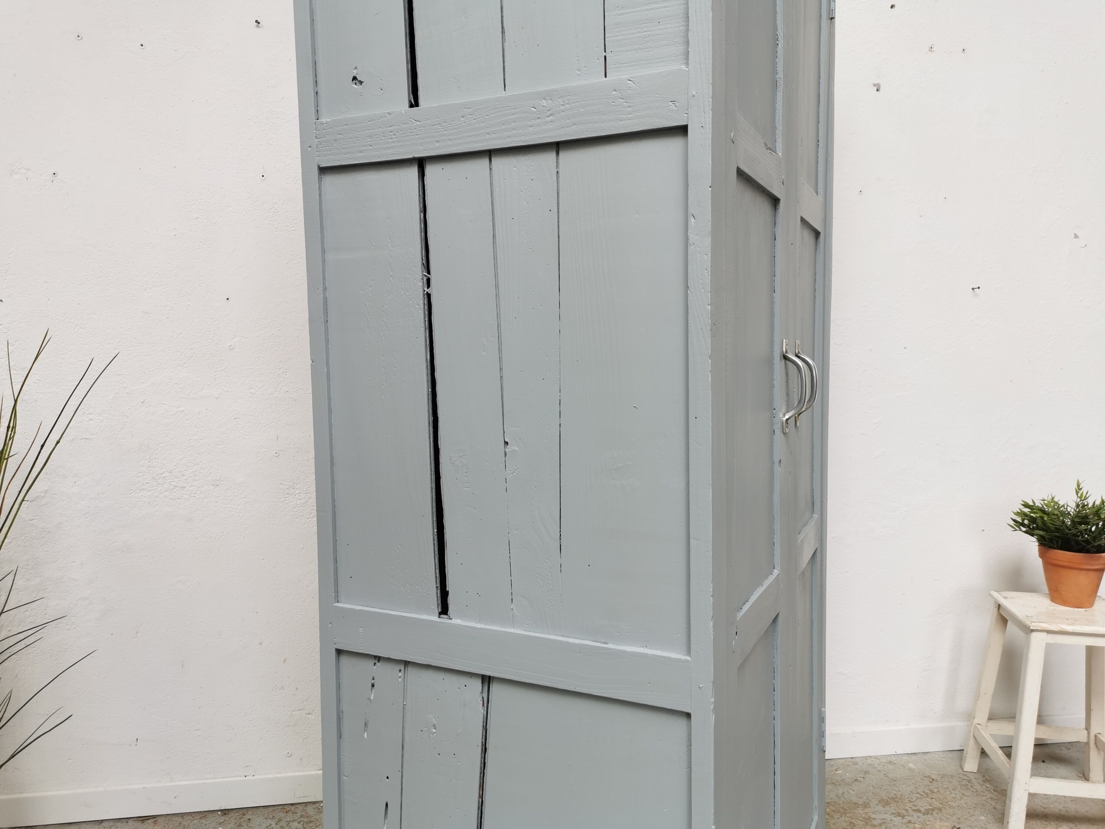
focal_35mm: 27
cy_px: 414
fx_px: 862
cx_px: 552
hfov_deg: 65.3
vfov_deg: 51.4
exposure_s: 1/201
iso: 50
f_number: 1.8
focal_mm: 5.58
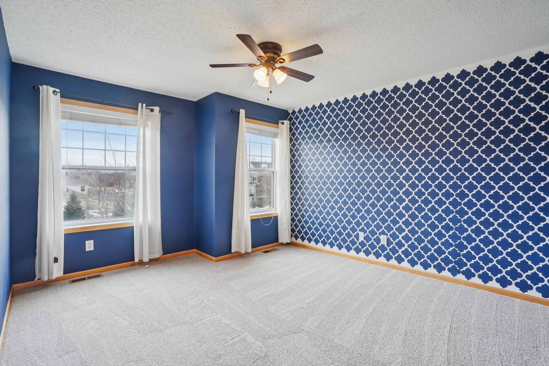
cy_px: 183
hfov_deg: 96.7
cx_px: 274
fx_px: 244
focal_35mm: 16
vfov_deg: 73.7
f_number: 8
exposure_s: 1/40
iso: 400
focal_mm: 16
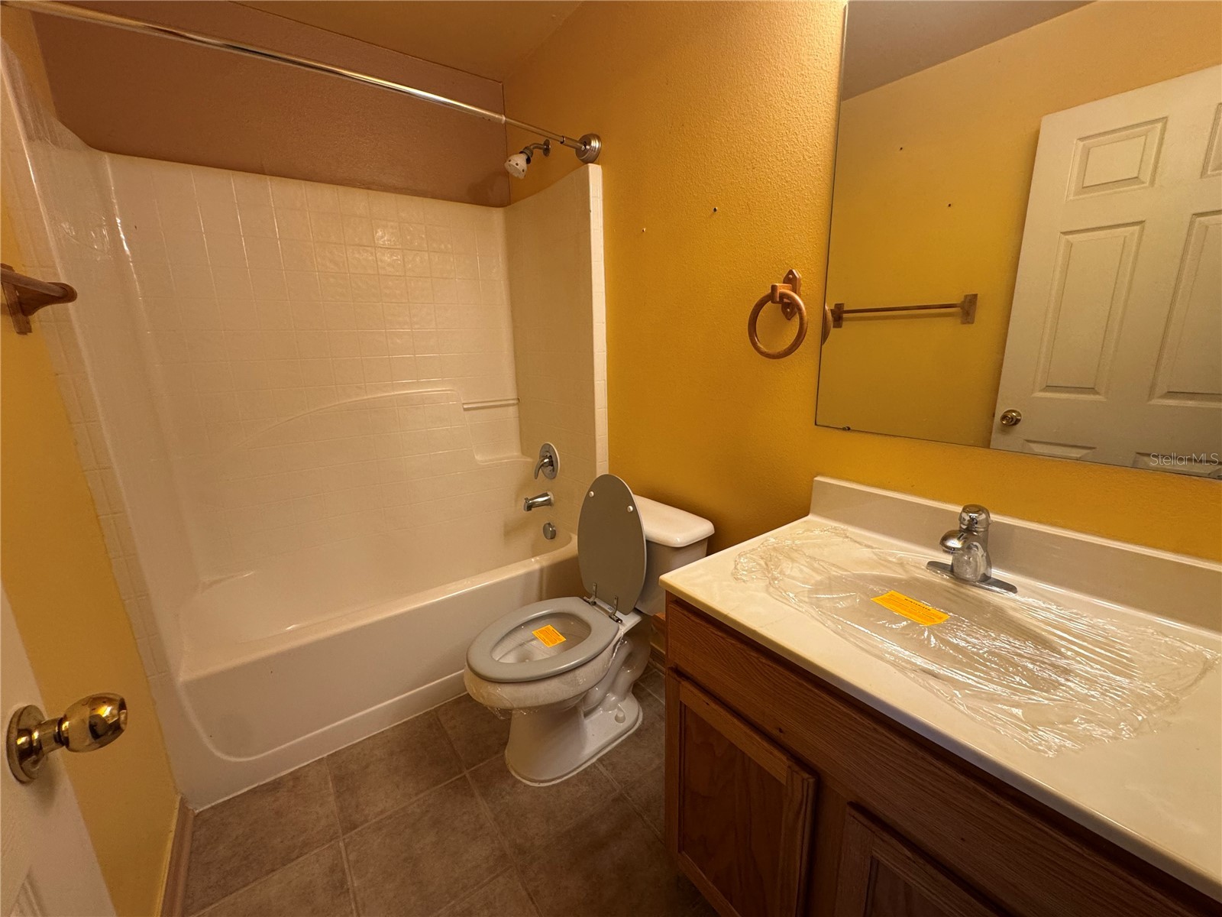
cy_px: 458
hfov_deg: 102.1
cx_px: 611
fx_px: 494
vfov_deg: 85.7
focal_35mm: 14
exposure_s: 1/60
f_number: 2.2
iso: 200
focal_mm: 2.22
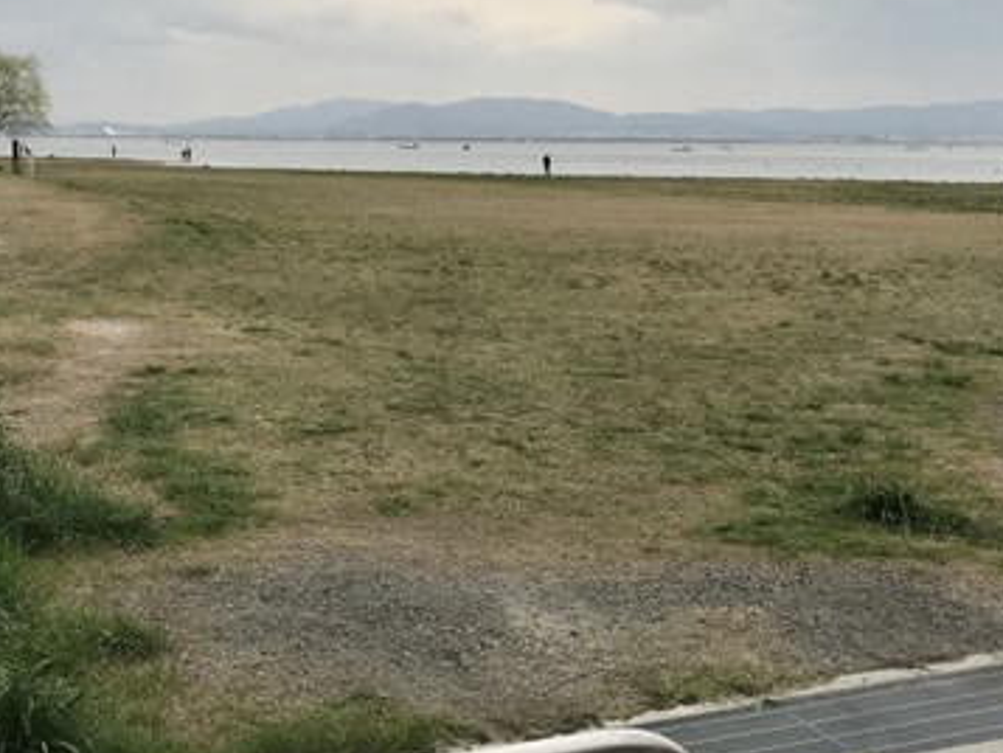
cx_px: 334
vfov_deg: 30.8
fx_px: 1362
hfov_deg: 39.9
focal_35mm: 47
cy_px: 295
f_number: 1.8
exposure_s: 1/2336
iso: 20
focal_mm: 3.99
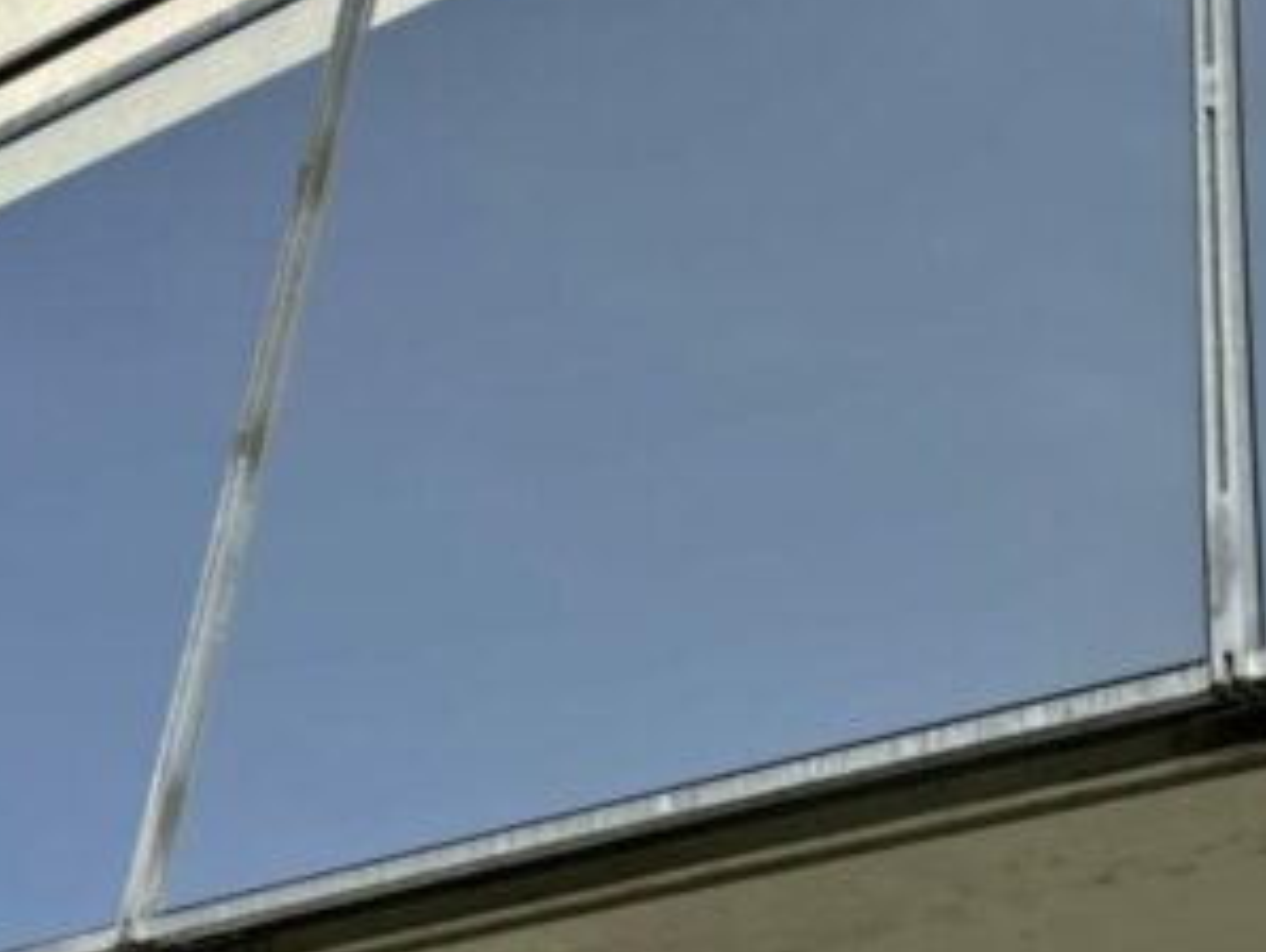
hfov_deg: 28.7
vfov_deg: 21.7
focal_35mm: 67
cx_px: 850
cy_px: 204
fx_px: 2452
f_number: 1.6
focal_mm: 4.2
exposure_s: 1/1984
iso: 32
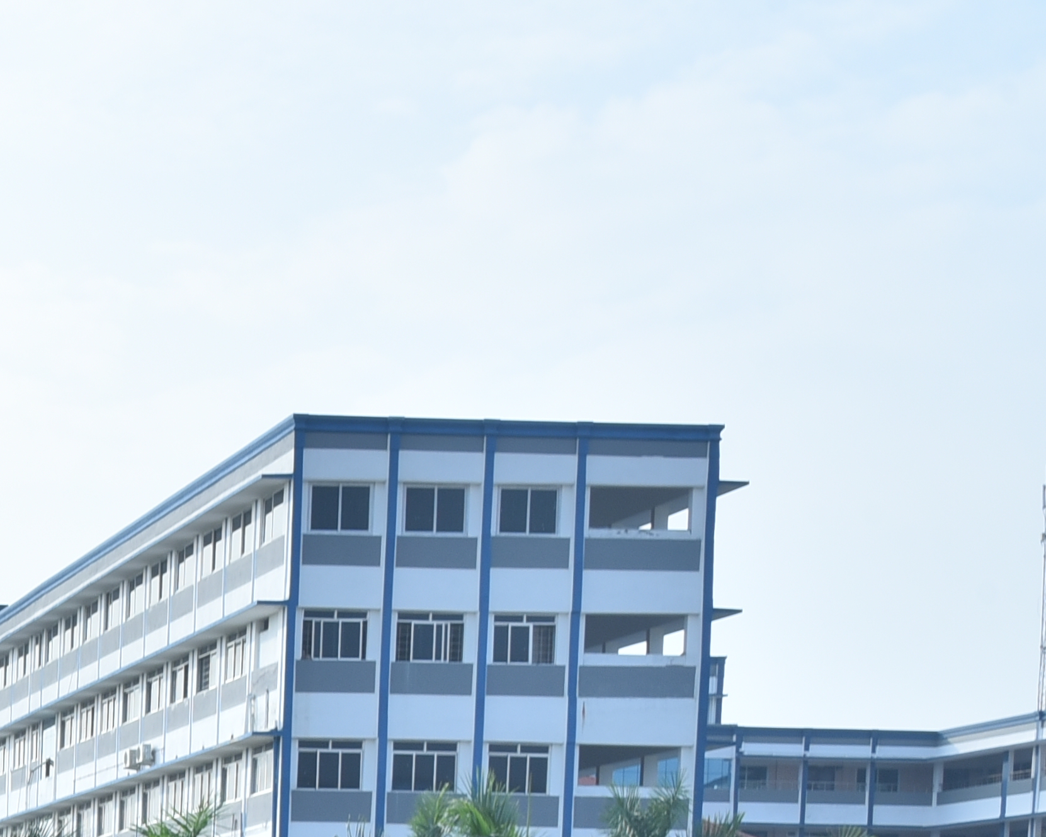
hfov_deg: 16.0
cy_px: 1193
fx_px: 3158
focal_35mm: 102
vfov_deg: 14.3
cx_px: -819
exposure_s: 1/125
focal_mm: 30
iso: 160
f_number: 11
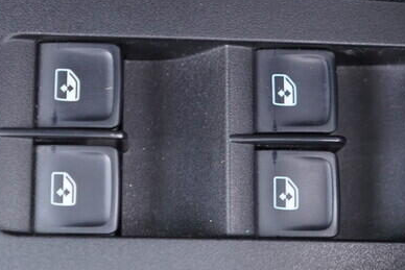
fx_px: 1069
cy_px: 84
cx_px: 160
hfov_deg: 21.4
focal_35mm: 95
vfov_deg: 14.4
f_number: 2.8
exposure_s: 1/40
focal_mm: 24
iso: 500
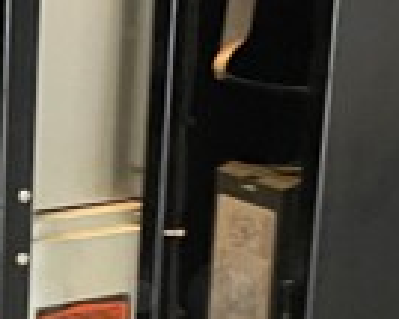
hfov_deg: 12.4
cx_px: 48
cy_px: 419
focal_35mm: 154
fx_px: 1817
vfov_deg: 9.8
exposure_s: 1/30
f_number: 1.6
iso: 640
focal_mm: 5.1
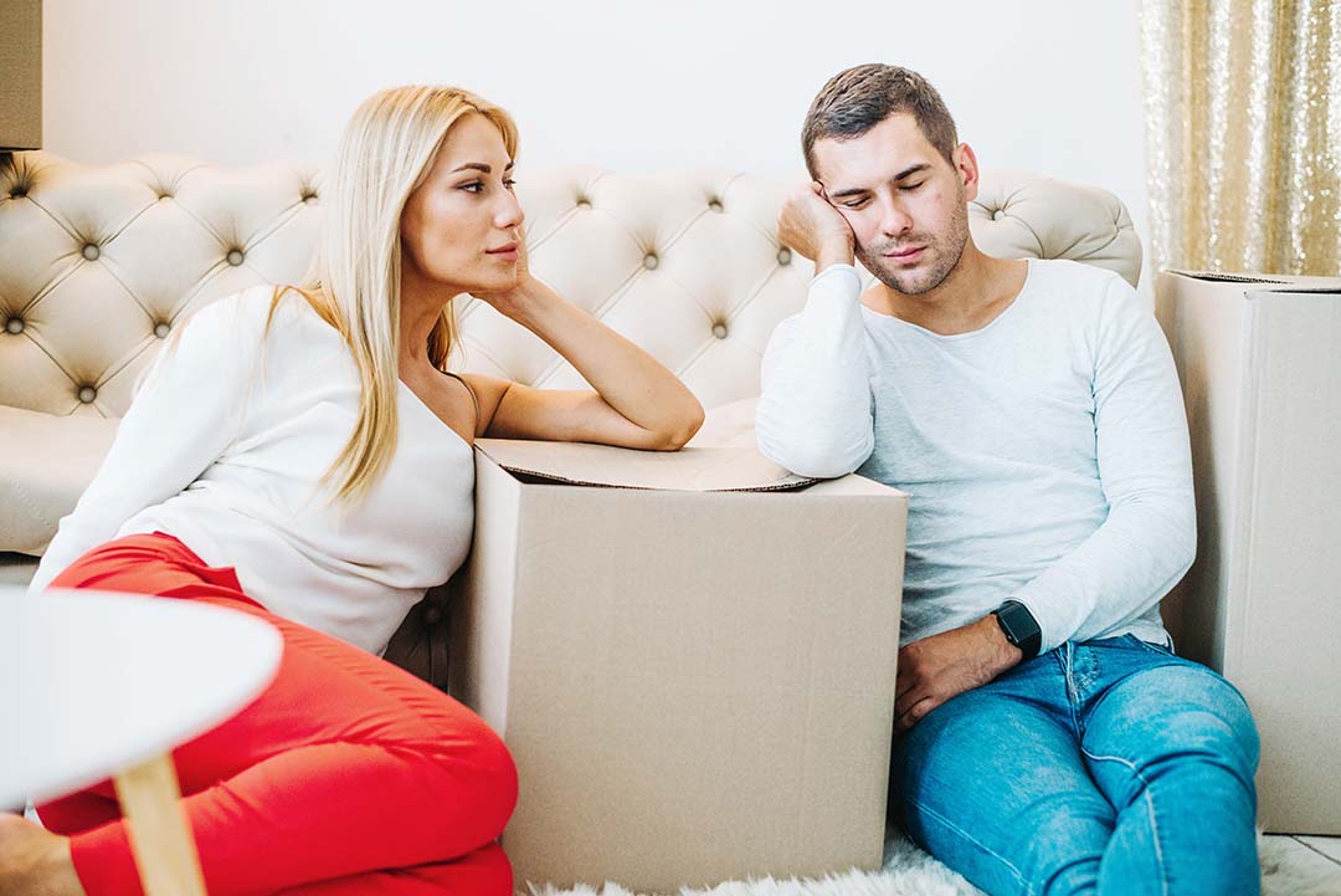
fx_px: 1863
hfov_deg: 39.6
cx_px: 670
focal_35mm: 50
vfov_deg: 27.0
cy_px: 448
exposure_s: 1/125
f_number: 2.5
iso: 500
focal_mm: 50
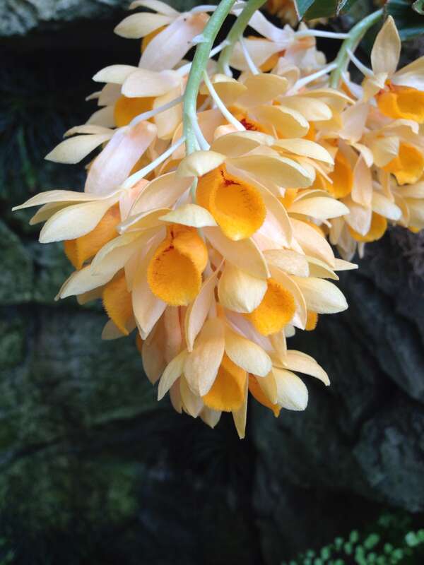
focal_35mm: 33
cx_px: 212
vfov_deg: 55.4
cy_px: 282
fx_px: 539
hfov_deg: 42.9
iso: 64
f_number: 2.4
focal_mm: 4.13
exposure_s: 1/120
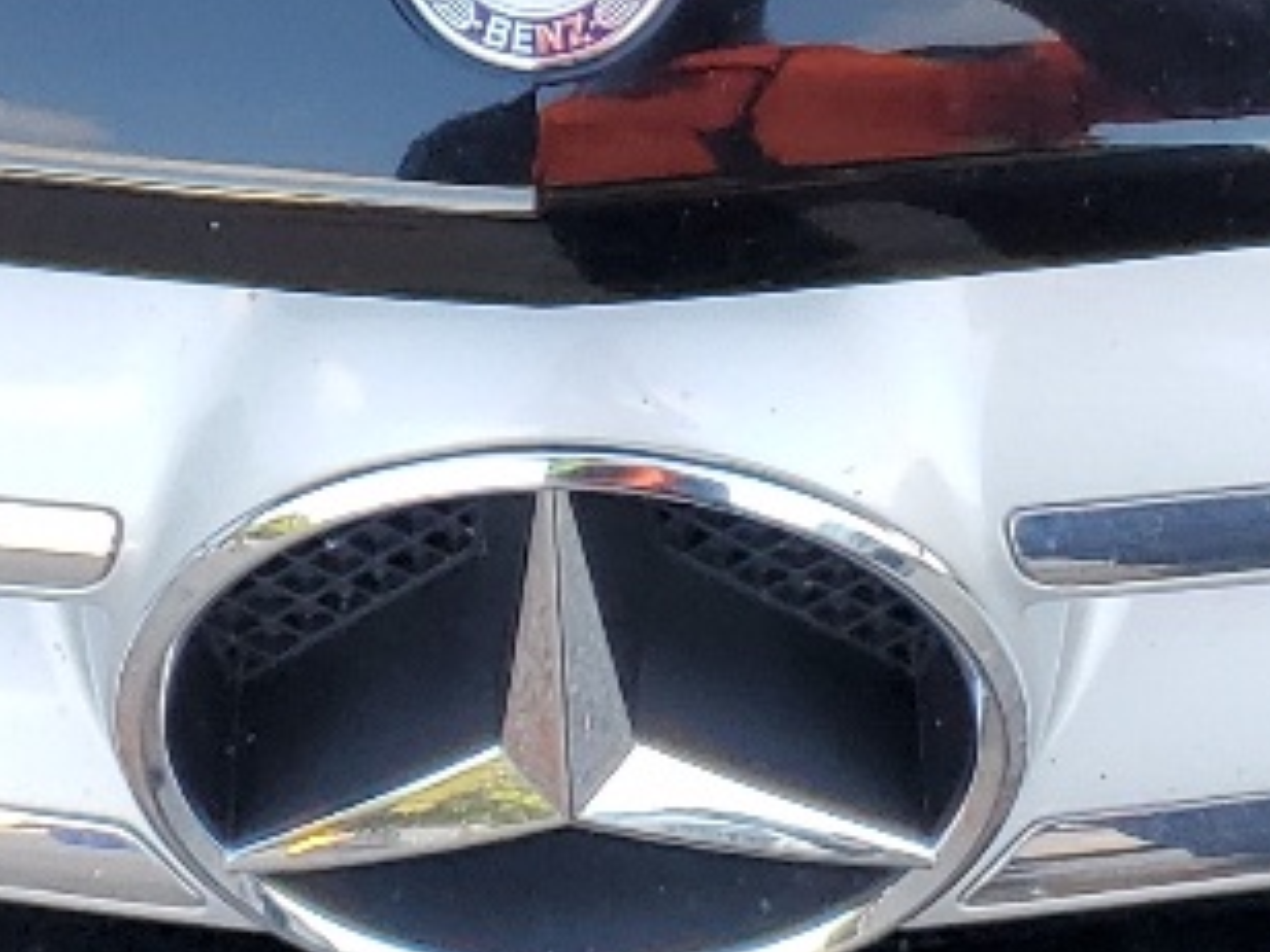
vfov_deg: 9.7
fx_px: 4953
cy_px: -1298
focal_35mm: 135
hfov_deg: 14.6
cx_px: 672
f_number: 1.5
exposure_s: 1/208
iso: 50
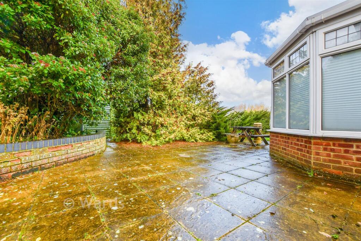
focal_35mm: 15
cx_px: 180
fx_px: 150
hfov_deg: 100.4
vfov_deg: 77.3
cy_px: 120
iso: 160
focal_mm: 10
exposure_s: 1/80
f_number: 8
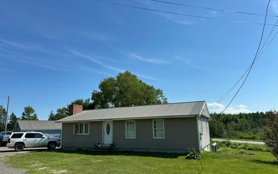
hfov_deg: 70.4
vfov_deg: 47.6
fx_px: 197
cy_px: 93
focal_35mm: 26
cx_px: 138
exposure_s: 1/6623
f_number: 1.78
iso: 80
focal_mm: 6.86
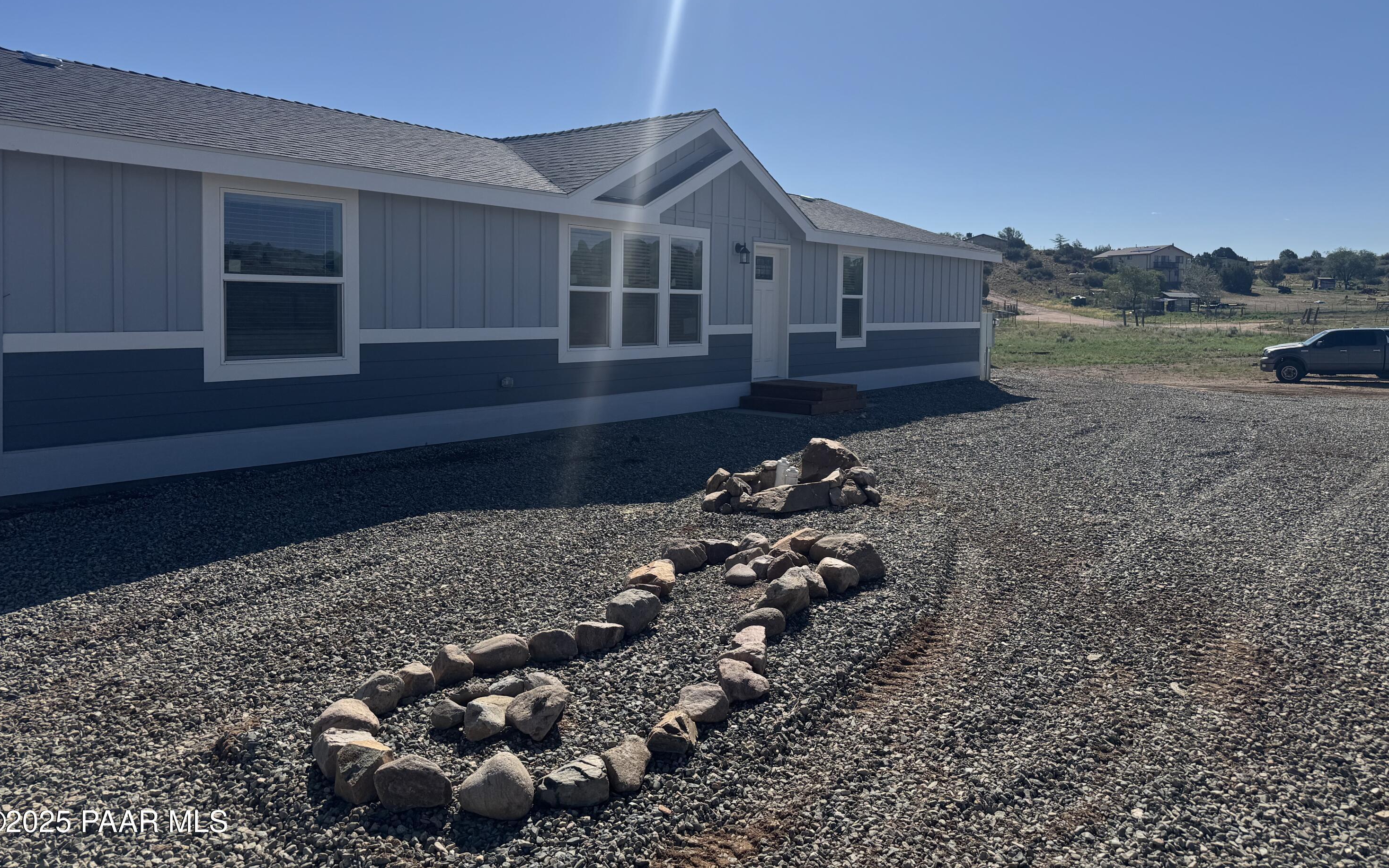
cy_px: 338
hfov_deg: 70.4
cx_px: 690
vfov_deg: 47.3
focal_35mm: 26
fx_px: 984
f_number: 1.78
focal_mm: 6.76
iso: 80
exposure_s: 1/7937
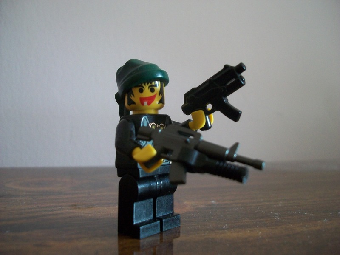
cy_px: 128
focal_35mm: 32
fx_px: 314
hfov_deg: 56.8
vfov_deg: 44.2
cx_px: 170
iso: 200
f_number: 2.9
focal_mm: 5.7
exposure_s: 1/8
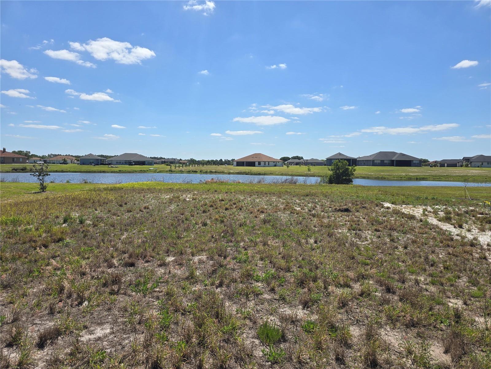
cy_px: 184
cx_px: 246
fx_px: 326
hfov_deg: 73.9
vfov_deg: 58.9
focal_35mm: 23
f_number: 1.7
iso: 12
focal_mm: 6.3
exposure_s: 1/1258
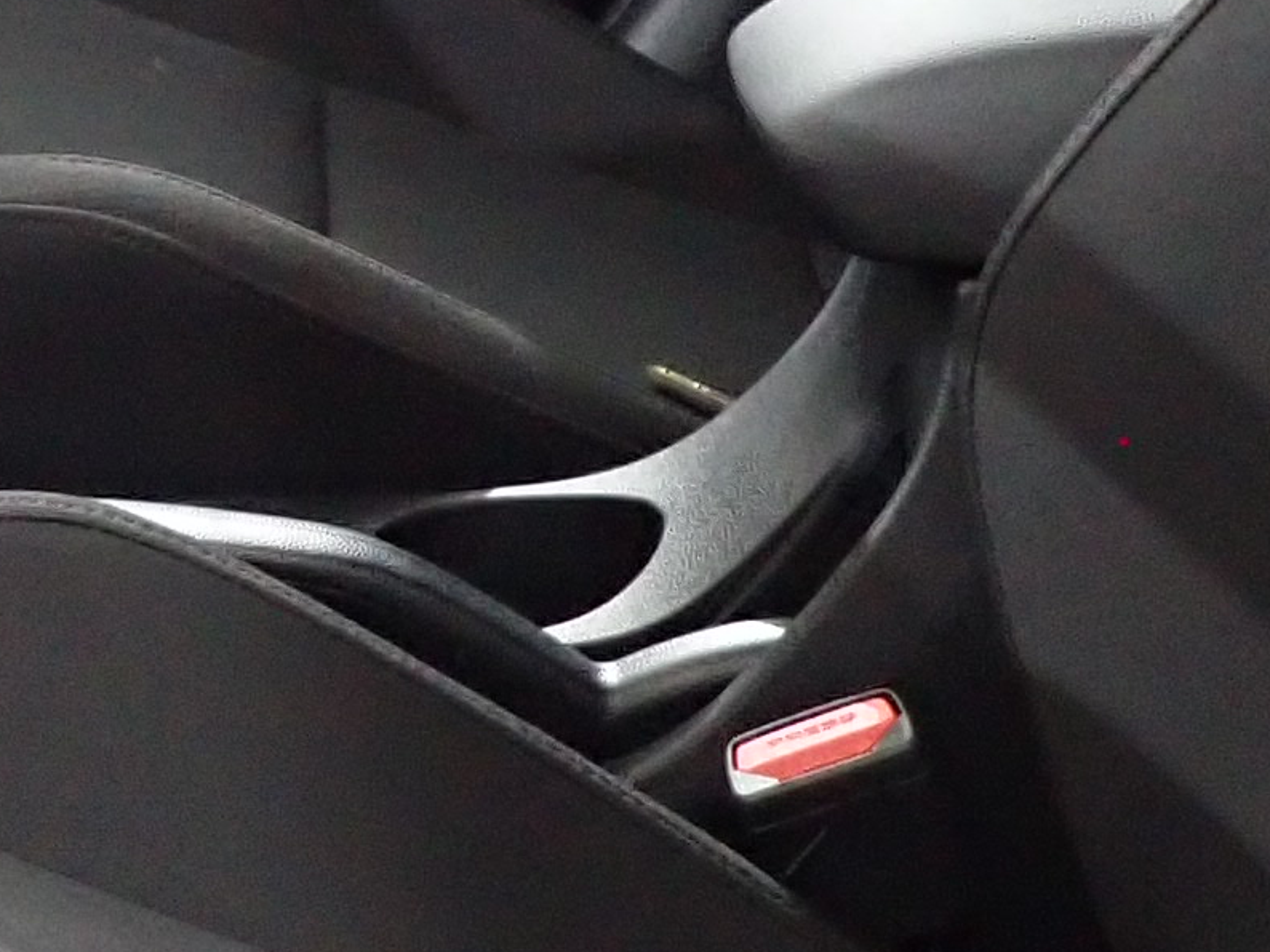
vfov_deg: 11.5
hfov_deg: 15.0
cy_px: -184
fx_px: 4621
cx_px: -357
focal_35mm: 126
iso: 800
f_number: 2
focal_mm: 4.5
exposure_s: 1/30
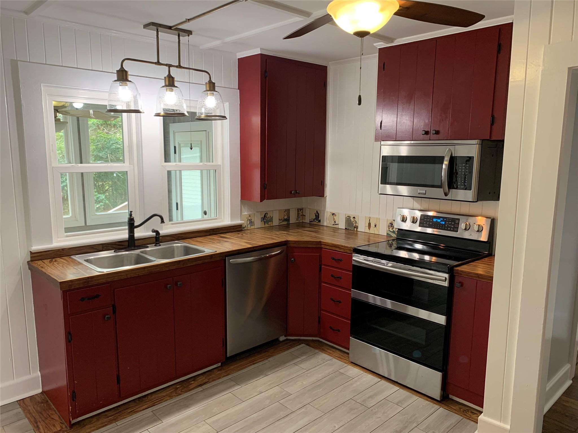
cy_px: 216
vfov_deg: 53.1
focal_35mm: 26
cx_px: 289
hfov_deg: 67.3
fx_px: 434
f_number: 1.8
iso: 100
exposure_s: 1/60
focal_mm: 4.25
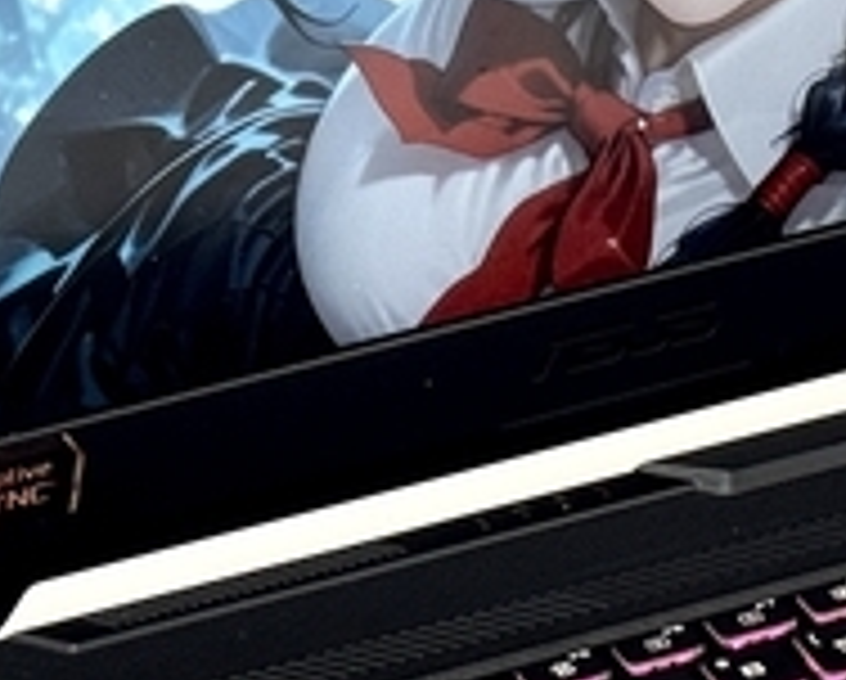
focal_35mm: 199
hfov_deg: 9.7
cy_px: 351
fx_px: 4990
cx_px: 608
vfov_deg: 7.8
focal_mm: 6.76
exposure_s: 1/89
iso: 100
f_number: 1.78
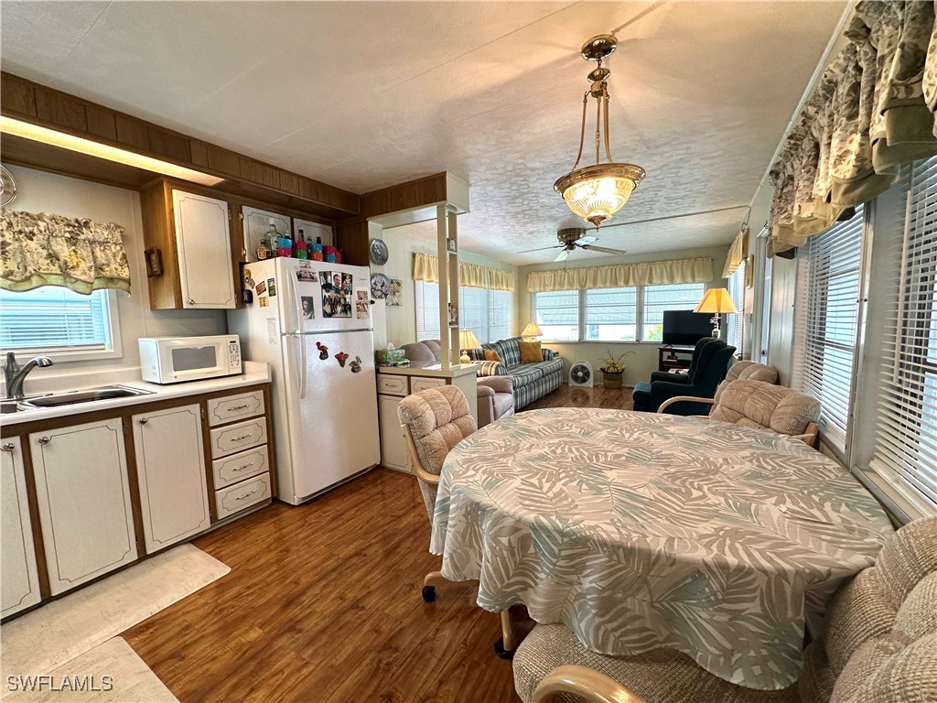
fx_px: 379
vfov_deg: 85.7
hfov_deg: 102.1
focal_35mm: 14
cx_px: 468
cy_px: 352
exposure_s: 1/120
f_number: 2.2
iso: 200
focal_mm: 2.22
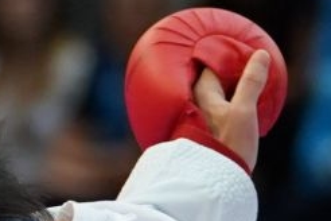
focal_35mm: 1195
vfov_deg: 1.1
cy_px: 538
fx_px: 10987
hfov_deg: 1.7
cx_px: -309
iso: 1600
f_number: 2.8
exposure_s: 1/1000
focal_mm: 109
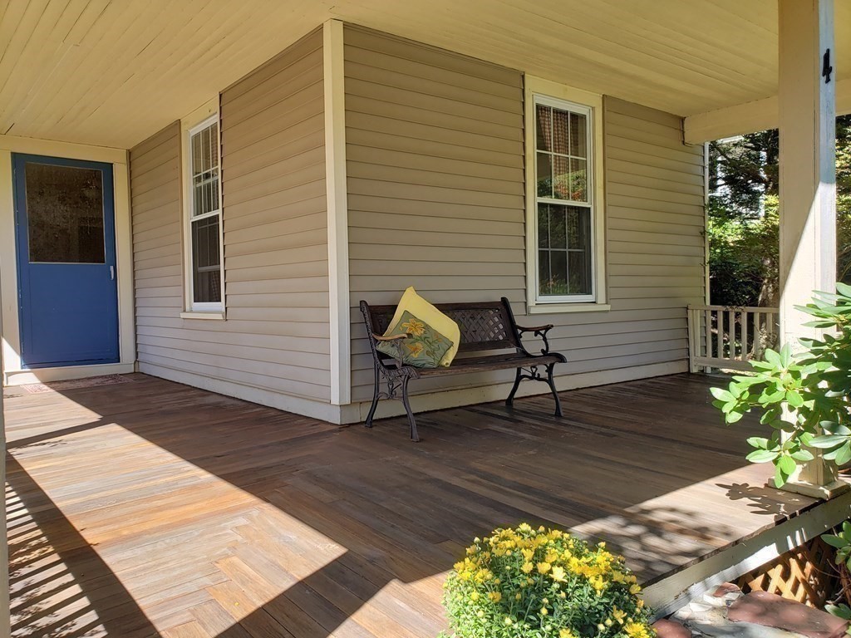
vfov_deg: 53.1
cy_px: 319
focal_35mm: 26
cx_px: 426
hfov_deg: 67.3
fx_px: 639
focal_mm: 4.3
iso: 50
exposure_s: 1/195
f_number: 2.4
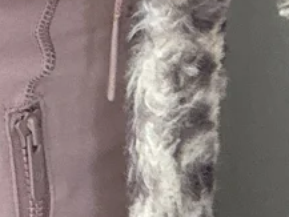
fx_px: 1662
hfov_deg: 9.6
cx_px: -162
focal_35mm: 199
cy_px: -169
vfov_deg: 7.3
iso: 80
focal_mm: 2.69
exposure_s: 1/116
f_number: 1.9
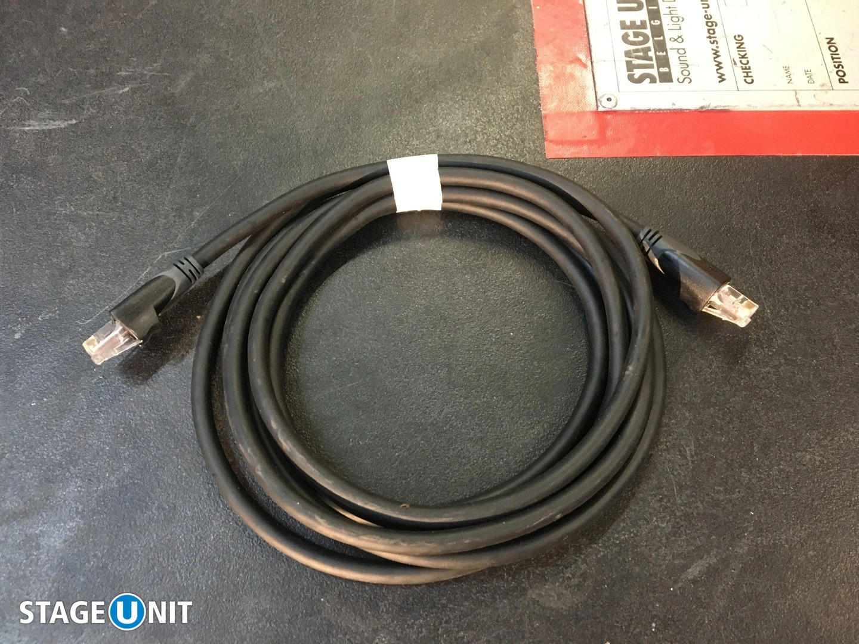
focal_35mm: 29
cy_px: 322
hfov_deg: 61.7
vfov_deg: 48.2
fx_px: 720
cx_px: 430
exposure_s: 1/17
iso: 200
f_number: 2.2
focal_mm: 4.15
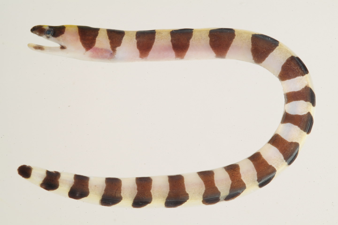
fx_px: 1483
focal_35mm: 158
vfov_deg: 8.7
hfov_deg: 13.0
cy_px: 112
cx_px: 169
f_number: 27
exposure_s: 1/60
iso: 100
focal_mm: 105
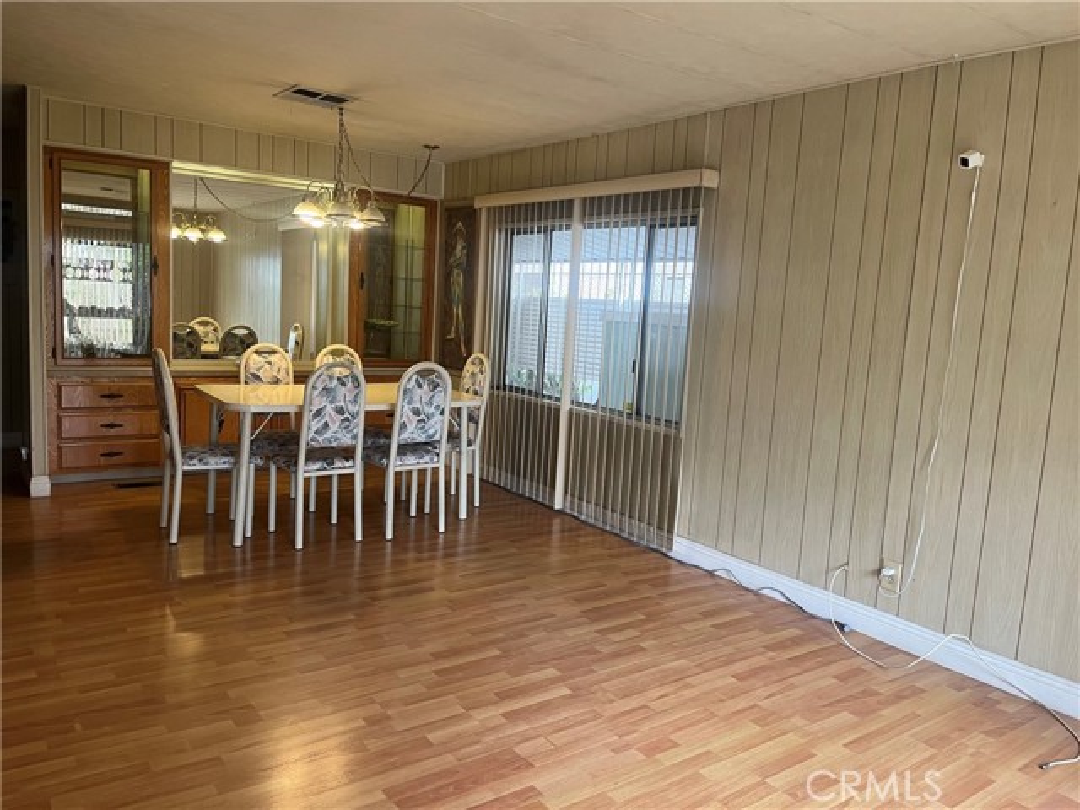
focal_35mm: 26
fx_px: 811
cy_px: 405
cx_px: 540
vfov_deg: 53.1
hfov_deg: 67.3
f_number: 1.6
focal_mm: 5.1
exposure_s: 1/94
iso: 125
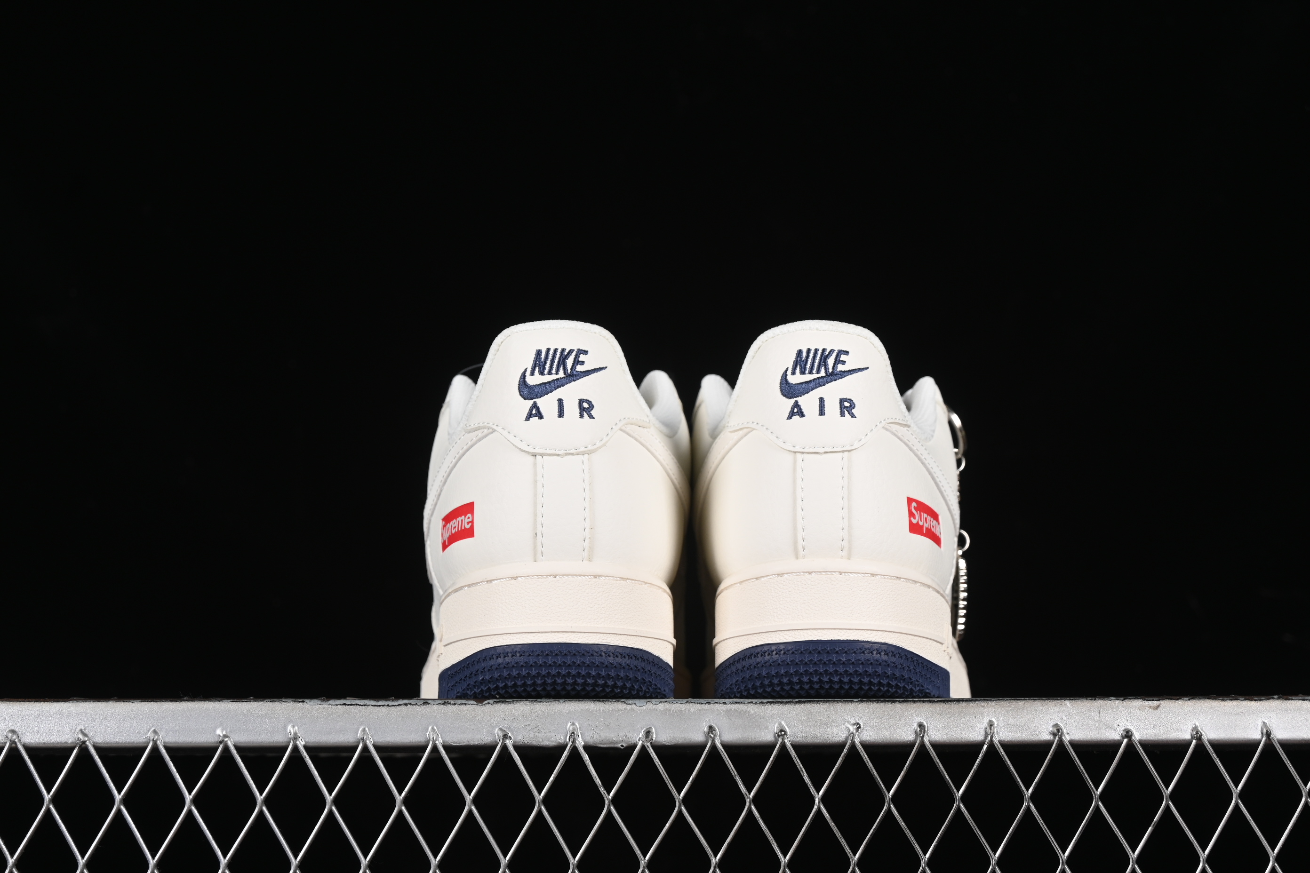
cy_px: 436
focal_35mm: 72
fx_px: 2620
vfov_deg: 18.9
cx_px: 655
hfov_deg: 28.1
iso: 160
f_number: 7.1
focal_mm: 48
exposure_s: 1/125
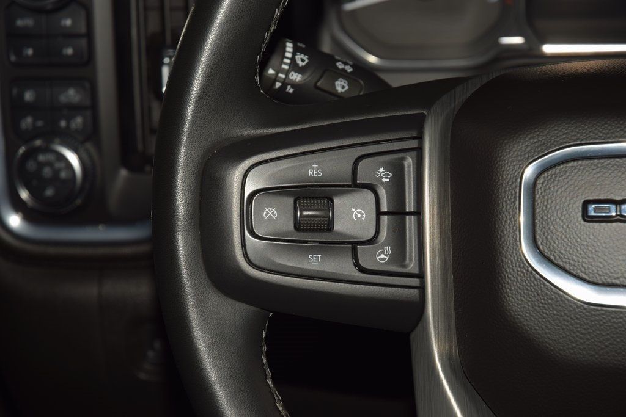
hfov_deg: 19.5
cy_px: 208
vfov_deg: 13.0
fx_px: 1826
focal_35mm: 105
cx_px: 313
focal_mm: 70
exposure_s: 1/125
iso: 100
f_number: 8
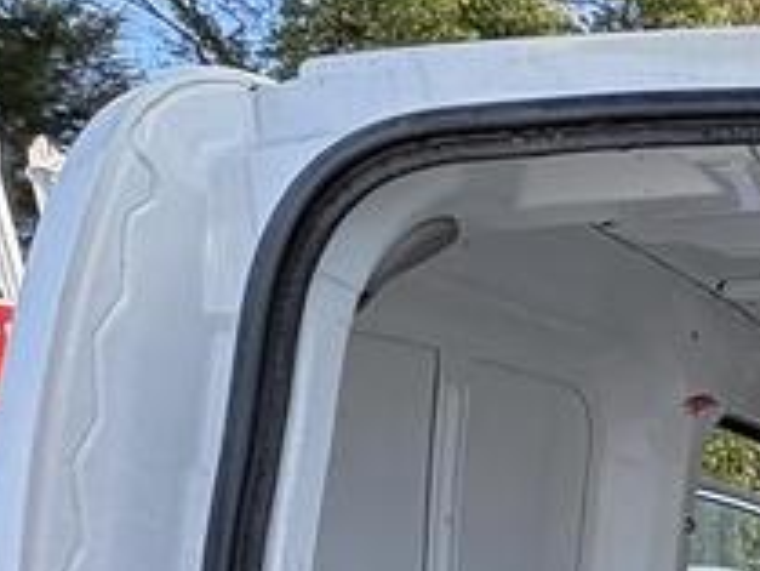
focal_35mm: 60
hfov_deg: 22.6
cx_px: 1284
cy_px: 942
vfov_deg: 19.8
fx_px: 1318
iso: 64
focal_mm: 2.22
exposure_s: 1/157
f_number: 2.2
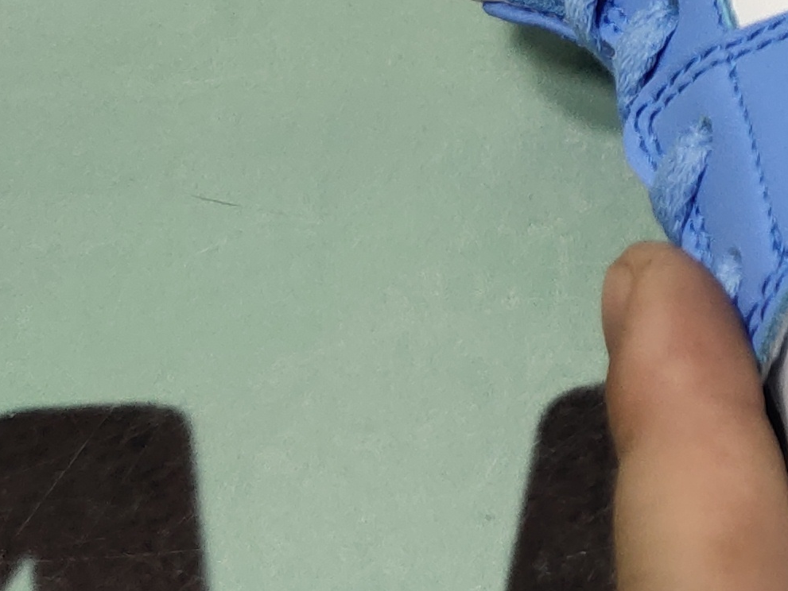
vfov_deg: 12.1
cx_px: 1485
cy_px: 56
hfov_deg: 14.0
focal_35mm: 122
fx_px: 2778
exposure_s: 1/100
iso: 66
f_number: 1.79
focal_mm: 4.35
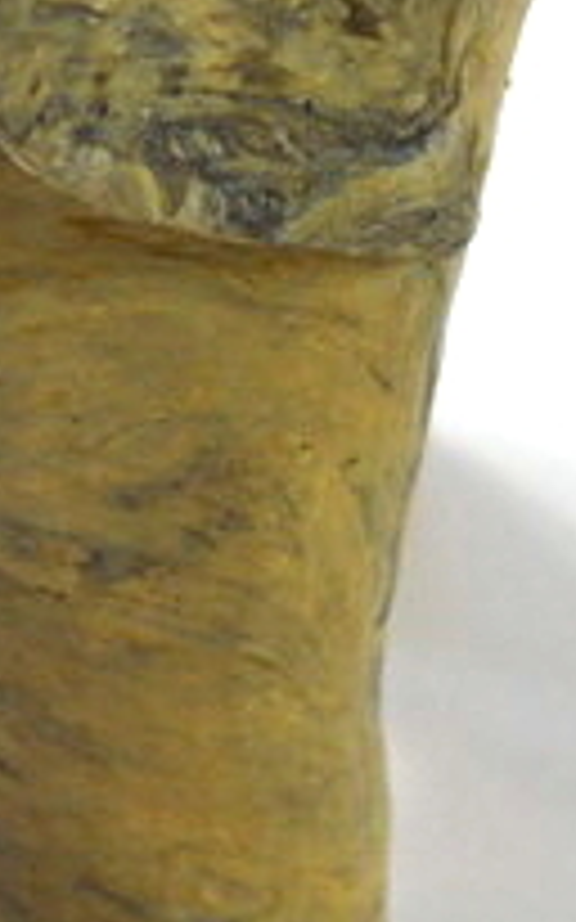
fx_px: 4499
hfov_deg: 7.3
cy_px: -133
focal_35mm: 179
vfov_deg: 11.5
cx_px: 54
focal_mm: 24
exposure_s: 1/125
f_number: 5.6
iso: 400
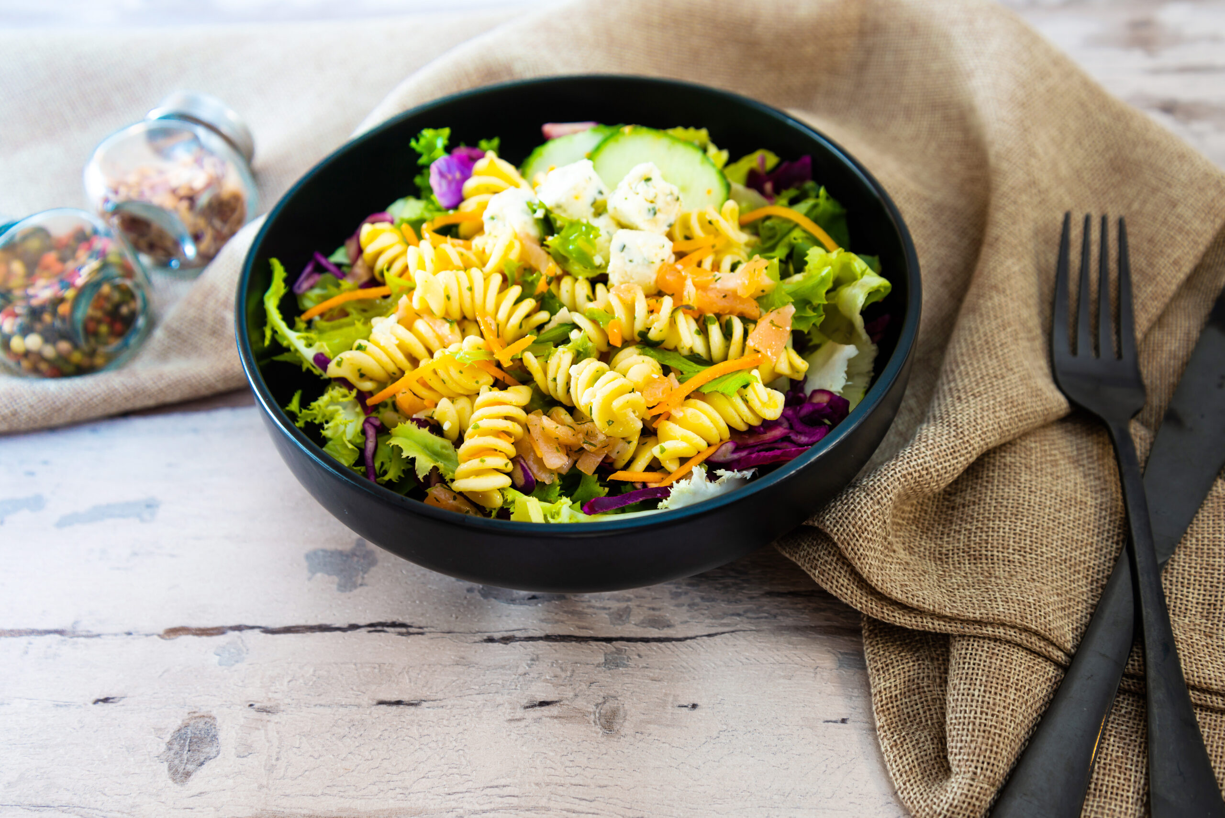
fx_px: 1293
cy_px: 409
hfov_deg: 50.7
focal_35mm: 38
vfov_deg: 35.1
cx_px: 612
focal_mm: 38
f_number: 5.6
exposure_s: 1/80
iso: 80
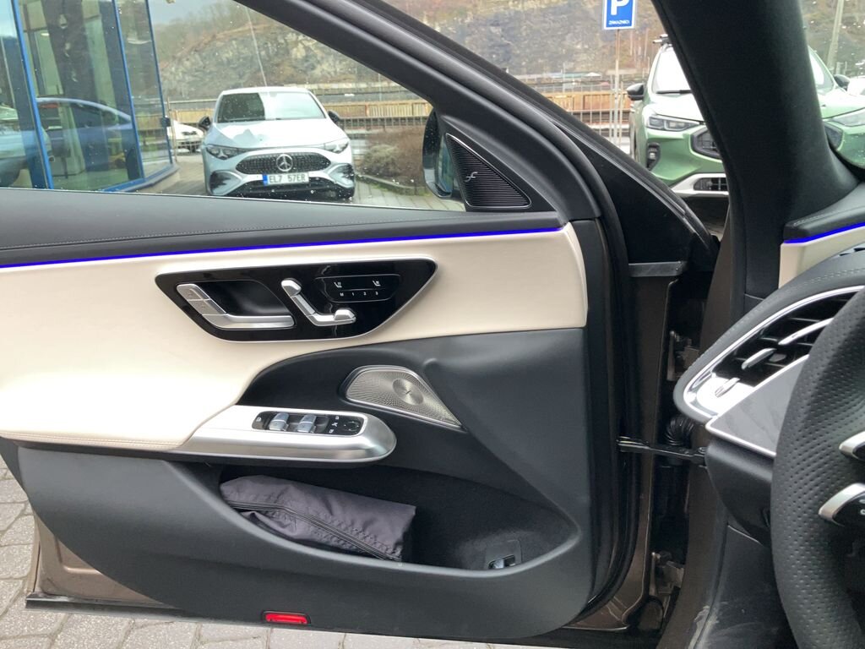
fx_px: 700
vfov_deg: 49.7
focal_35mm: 28
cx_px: 432
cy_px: 324
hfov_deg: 63.4
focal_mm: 3.99
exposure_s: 1/108
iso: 100
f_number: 1.8
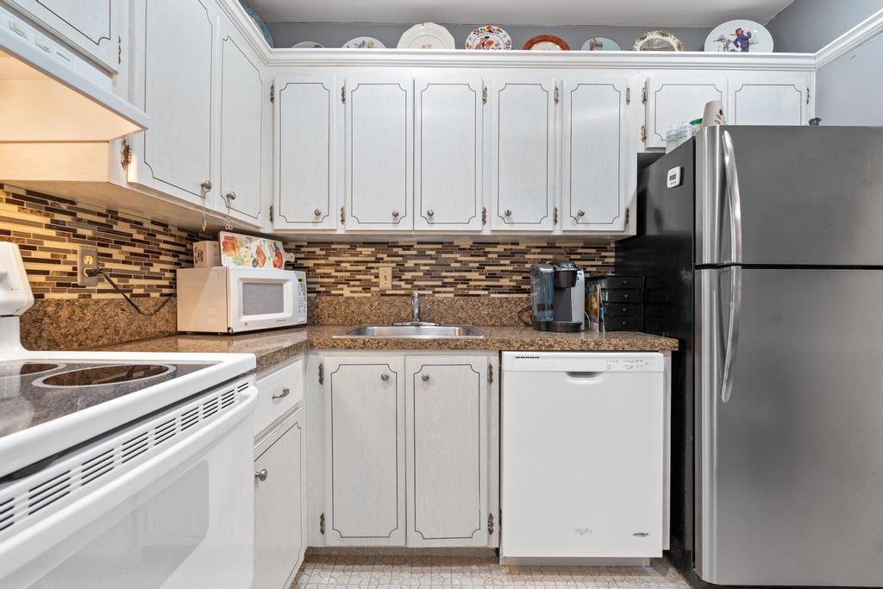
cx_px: 442
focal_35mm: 16
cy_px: 294
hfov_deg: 96.7
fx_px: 392
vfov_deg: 73.8
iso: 200
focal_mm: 16
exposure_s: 2.5
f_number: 6.3
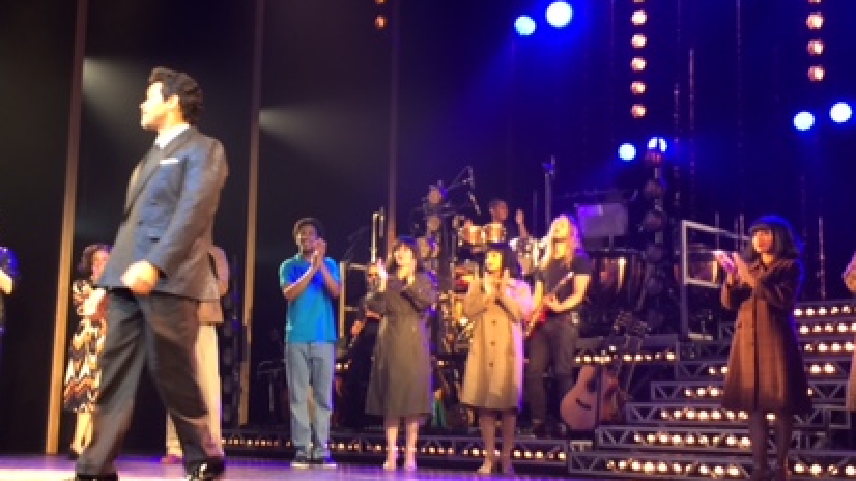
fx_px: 1112
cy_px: 255
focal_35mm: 49
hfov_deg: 41.9
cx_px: 340
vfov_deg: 24.4
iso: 100
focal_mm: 4.15
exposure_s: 1/33
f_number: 2.2
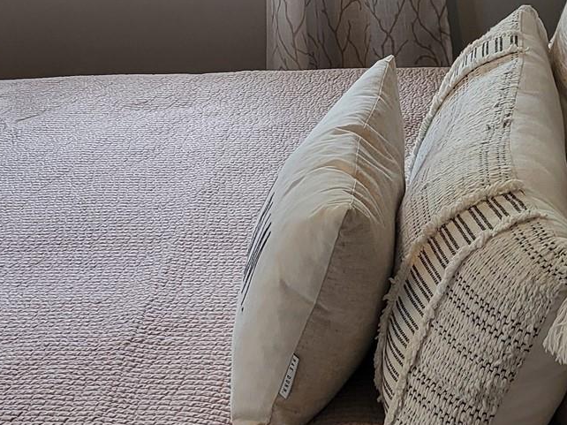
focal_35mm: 83
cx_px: 158
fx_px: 1359
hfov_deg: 23.4
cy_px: 26
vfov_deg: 17.4
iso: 160
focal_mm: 5.4
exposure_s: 1/60
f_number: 1.8
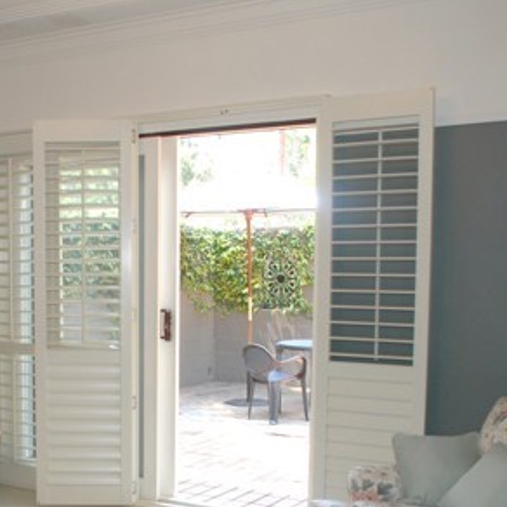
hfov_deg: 29.9
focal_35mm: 56
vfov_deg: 30.3
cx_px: 109
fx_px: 928
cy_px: 351
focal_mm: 20
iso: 200
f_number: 3.8
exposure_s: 1/60
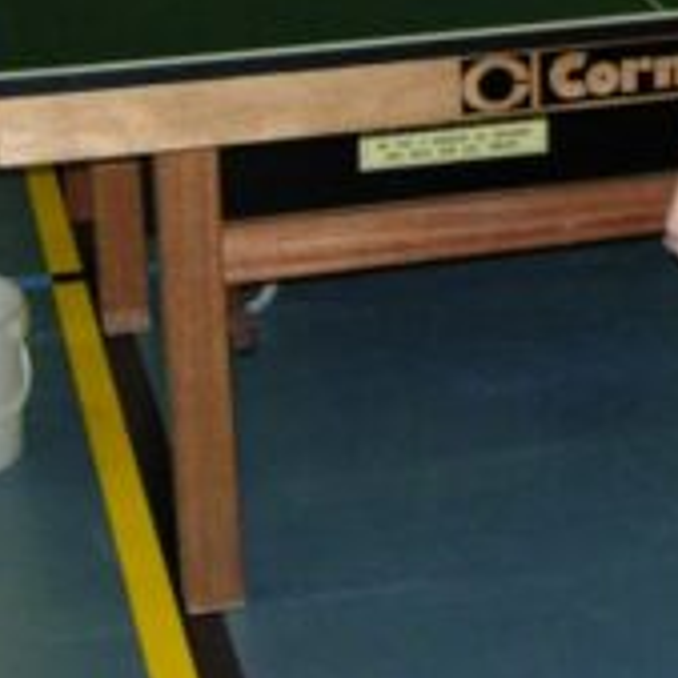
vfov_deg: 14.7
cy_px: -205
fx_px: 2504
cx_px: 710
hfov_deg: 15.1
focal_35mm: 113
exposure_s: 1/128
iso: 200
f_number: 2.7
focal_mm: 7.5
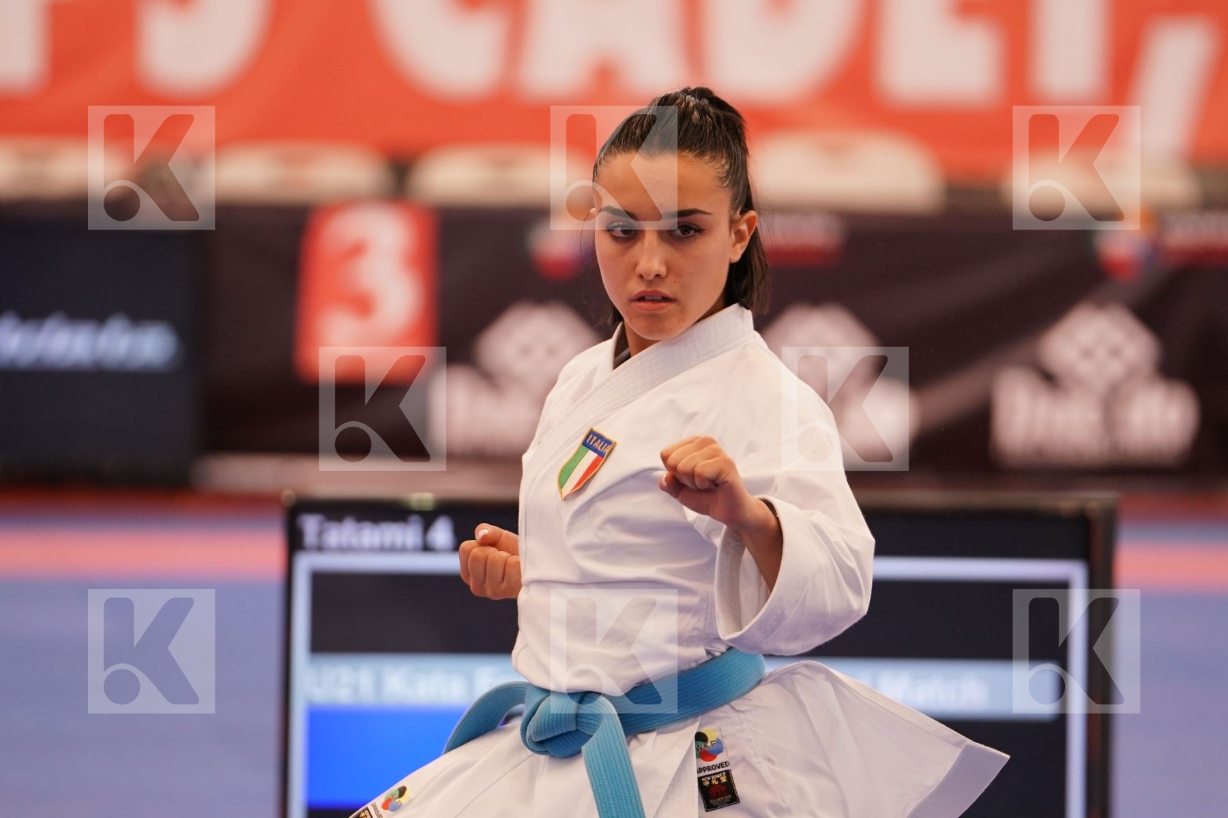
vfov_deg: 4.6
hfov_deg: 6.9
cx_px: 614
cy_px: 409
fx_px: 10233
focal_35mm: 300
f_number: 2.8
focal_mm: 200
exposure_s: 1/500
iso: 1000
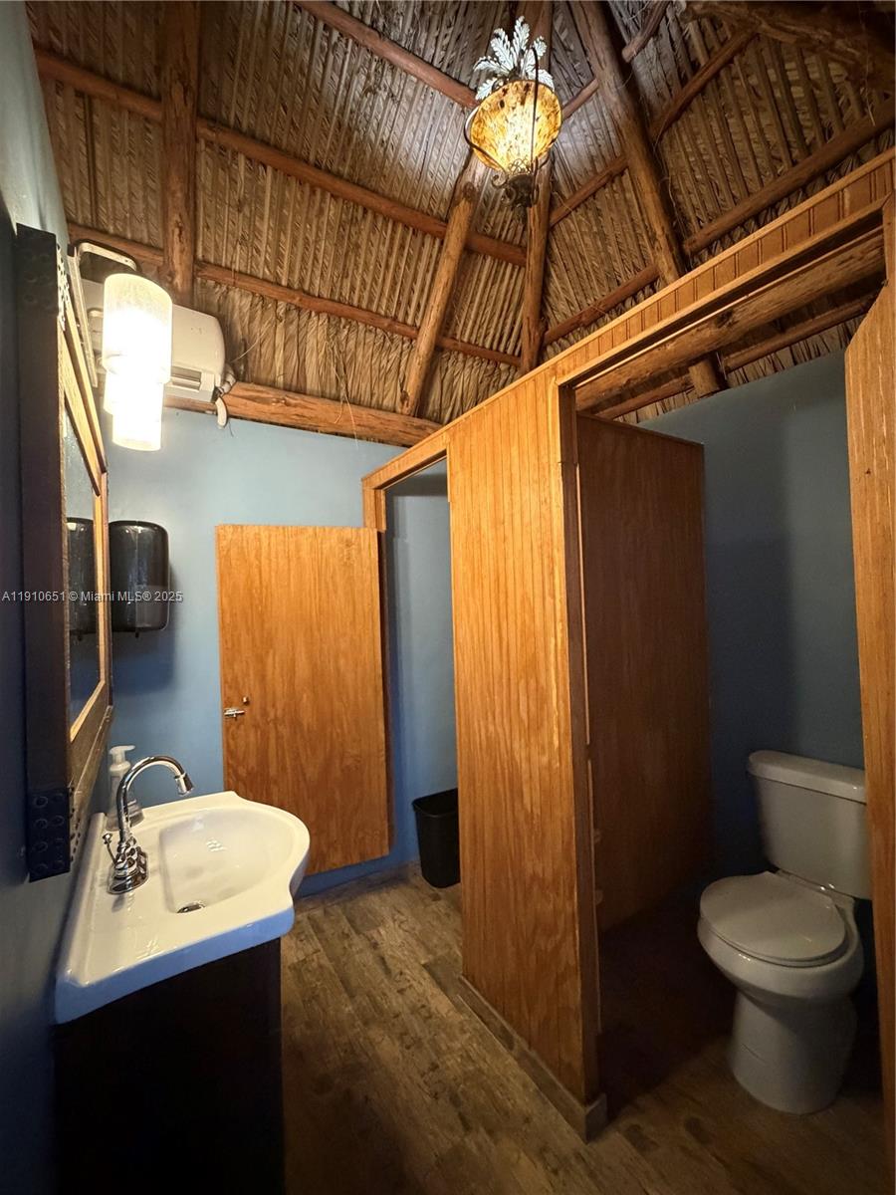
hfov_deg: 85.7
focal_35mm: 14
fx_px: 483
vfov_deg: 102.1
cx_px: 448
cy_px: 598
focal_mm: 2.22
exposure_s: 1/40
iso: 1000
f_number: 2.2
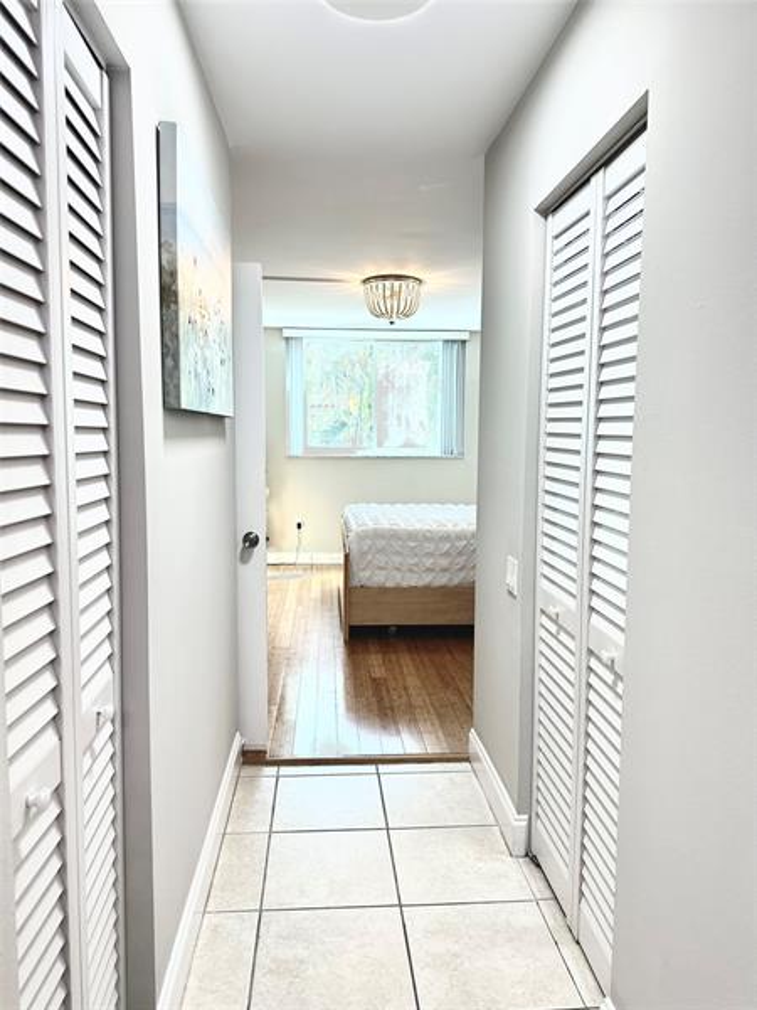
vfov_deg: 71.6
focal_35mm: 24
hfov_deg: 56.8
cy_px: 505
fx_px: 700
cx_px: 378
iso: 160
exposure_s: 1/120
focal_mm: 6.86
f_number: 1.78
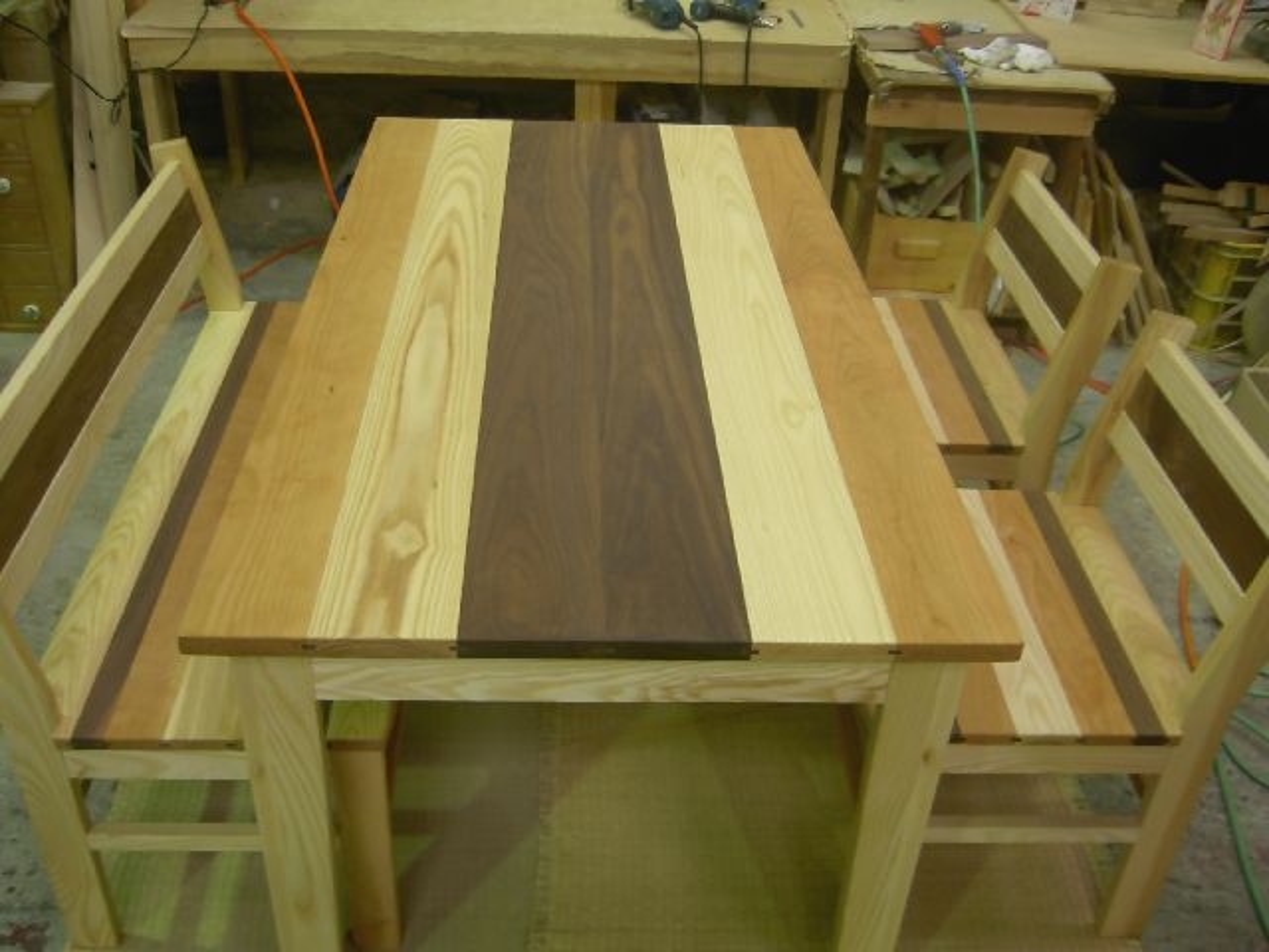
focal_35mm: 34
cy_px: 476
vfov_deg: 41.8
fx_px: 1246
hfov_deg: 54.0
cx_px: 634
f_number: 2.8
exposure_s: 1/15
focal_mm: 5.6
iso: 50
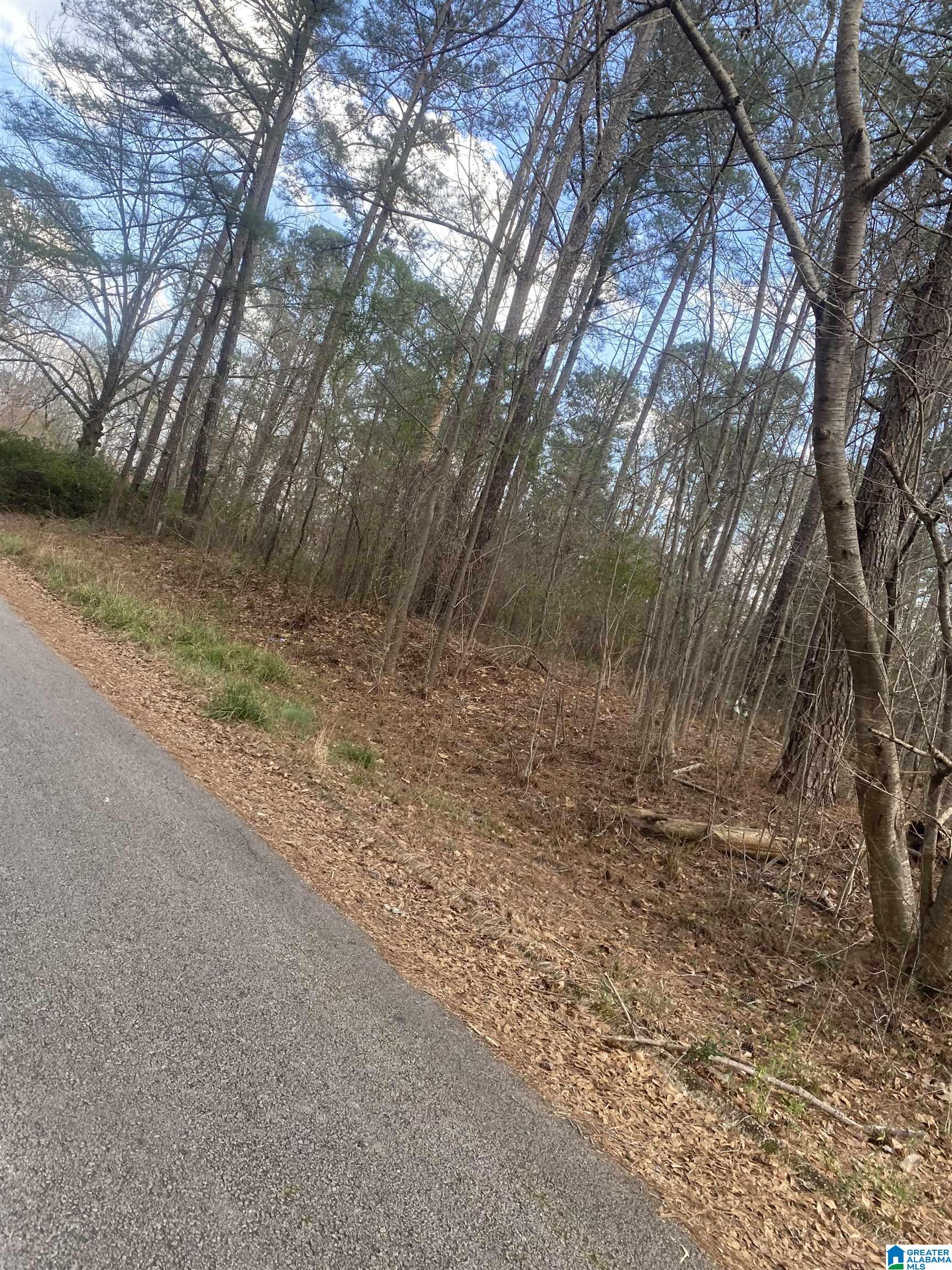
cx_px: 476
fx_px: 953
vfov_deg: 67.3
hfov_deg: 53.1
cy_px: 635
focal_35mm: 26
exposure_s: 1/235
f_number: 1.8
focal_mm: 4.25
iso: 32
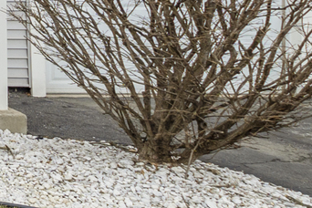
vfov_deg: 17.0
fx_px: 615
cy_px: -124
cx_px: -402
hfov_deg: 16.1
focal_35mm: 71
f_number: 7.1
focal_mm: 10
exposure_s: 1/400
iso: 200
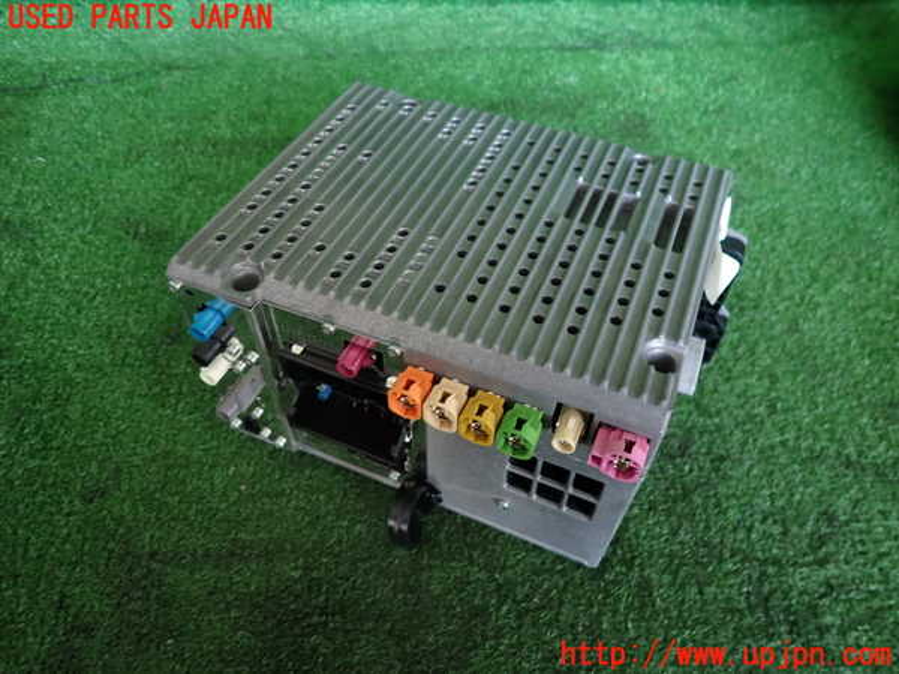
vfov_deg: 54.9
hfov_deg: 69.4
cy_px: 337
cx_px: 450
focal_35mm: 25
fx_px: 649
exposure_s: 1/60
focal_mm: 4.5
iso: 125
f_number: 2
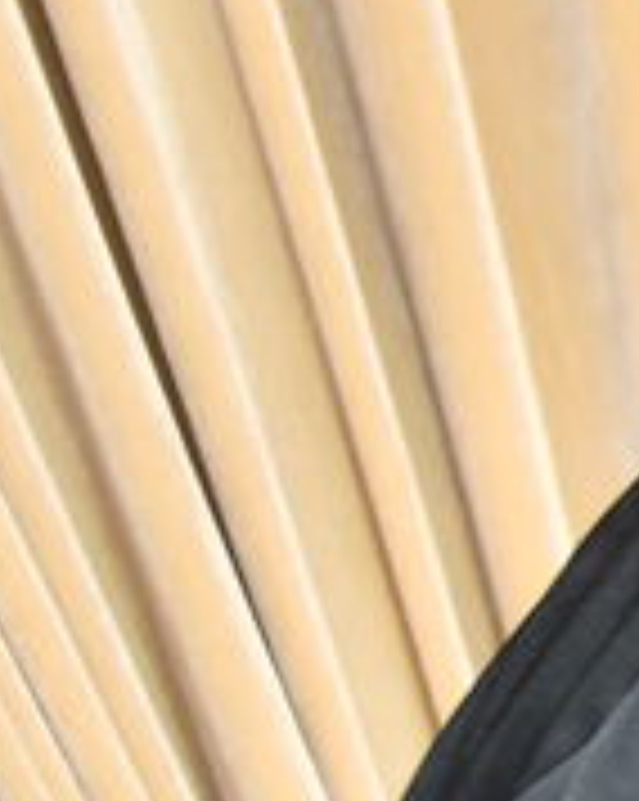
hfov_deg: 3.4
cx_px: 2907
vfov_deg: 4.5
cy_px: 488
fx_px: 10135
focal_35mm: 428
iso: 1000
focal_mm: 58
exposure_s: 1/125
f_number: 5.6
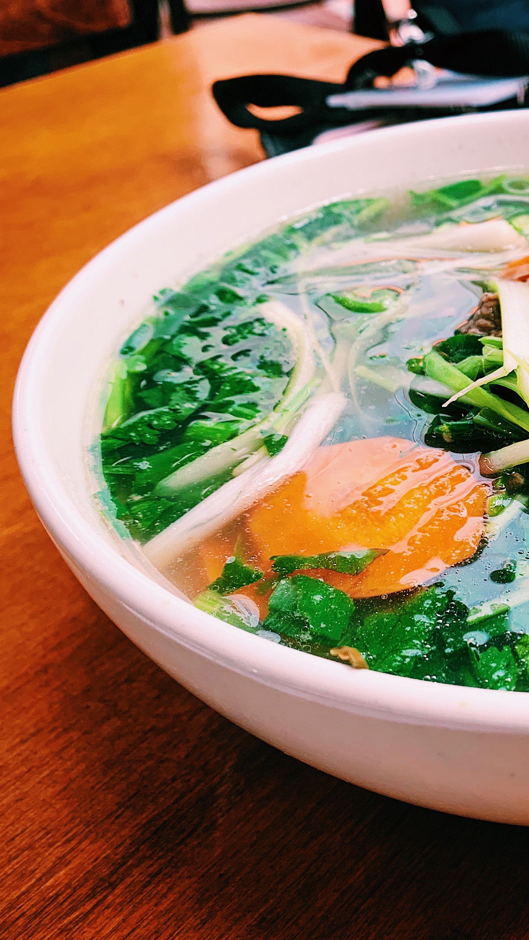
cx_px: 604
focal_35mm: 42
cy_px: 430
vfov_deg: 48.3
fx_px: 1047
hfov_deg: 25.9
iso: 32
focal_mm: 4.25
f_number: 1.8
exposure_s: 1/122
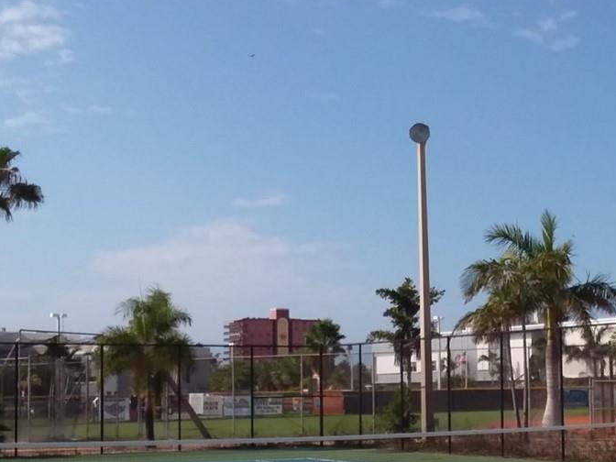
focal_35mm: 69
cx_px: 512
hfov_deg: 27.5
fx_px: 1228
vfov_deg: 21.2
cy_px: 324
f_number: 1.9
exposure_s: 1/2442
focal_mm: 2.47
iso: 40
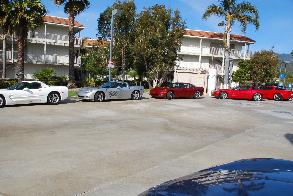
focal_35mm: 27
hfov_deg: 67.3
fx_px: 220
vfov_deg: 48.1
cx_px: 146
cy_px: 98
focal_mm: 18
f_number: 13
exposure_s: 1/640
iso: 800
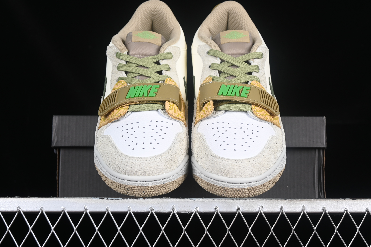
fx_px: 773
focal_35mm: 75
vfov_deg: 18.2
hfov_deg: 27.0
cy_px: 124
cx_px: 186
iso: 160
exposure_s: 1/80
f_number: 7.1
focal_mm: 50
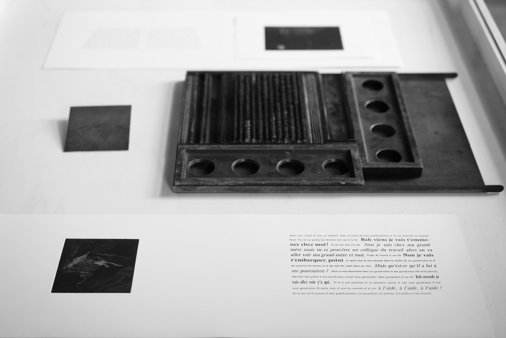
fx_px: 773
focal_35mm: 55
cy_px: 169
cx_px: 253
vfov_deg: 24.6
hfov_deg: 36.2
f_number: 2.8
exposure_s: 1/60
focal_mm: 55
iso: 400
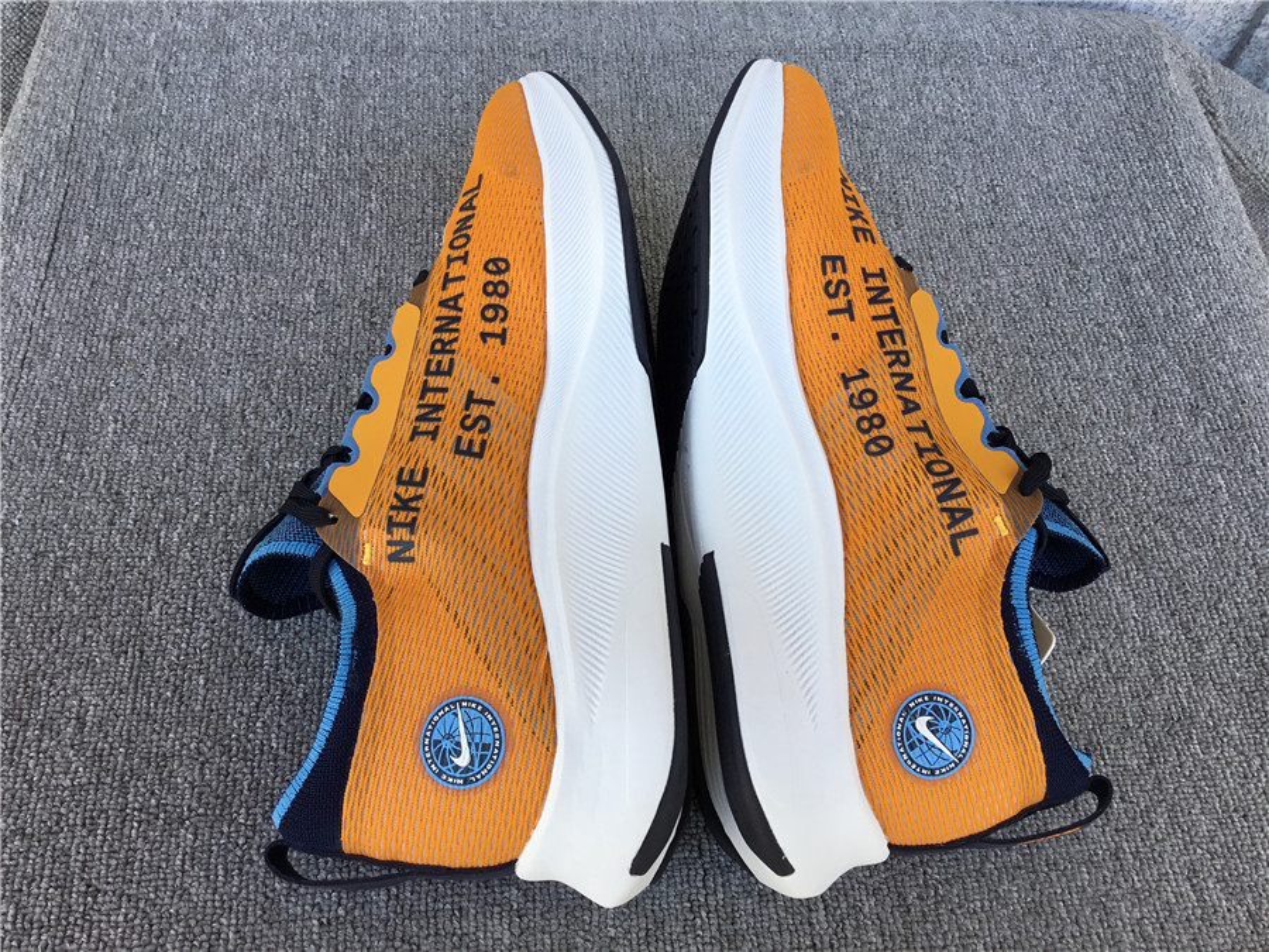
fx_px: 1136
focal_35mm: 31
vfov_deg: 45.4
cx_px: 634
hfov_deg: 58.4
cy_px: 476
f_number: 2.4
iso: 25
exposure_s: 1/193
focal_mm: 3.3
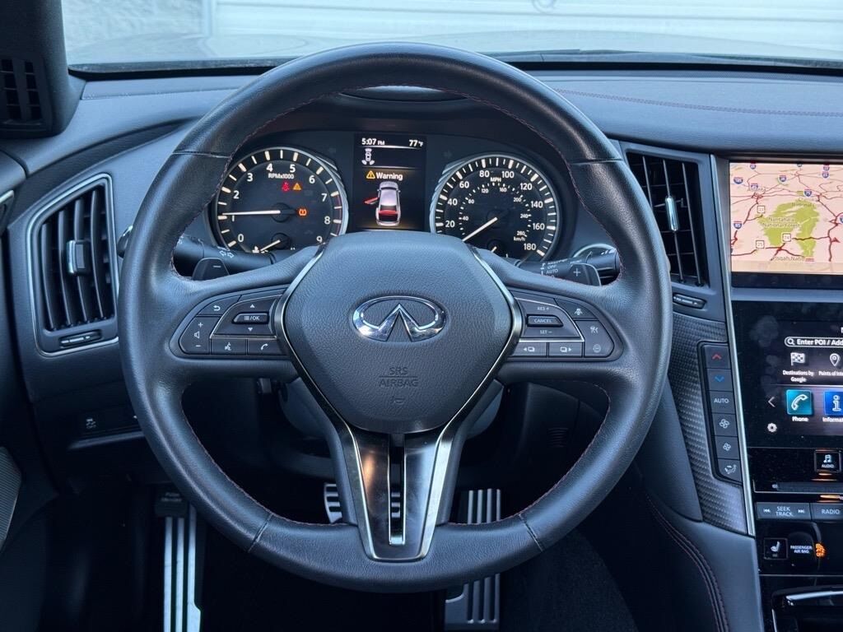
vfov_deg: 30.3
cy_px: 316
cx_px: 422
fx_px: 1169
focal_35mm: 48
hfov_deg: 39.7
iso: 100
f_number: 1.78
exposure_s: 1/59
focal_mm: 6.76
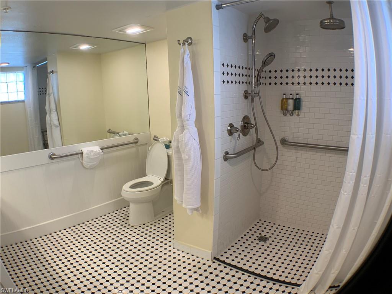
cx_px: 196
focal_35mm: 29
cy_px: 147
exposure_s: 1/60
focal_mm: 3
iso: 50
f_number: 1.8
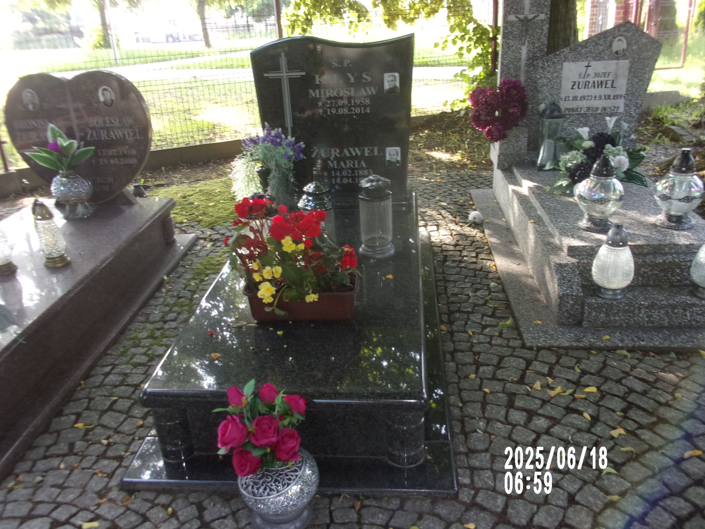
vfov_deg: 49.7
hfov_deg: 63.4
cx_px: 352
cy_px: 264
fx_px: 570
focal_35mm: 28
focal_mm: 5.1
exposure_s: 1/34
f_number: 3.9
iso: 123
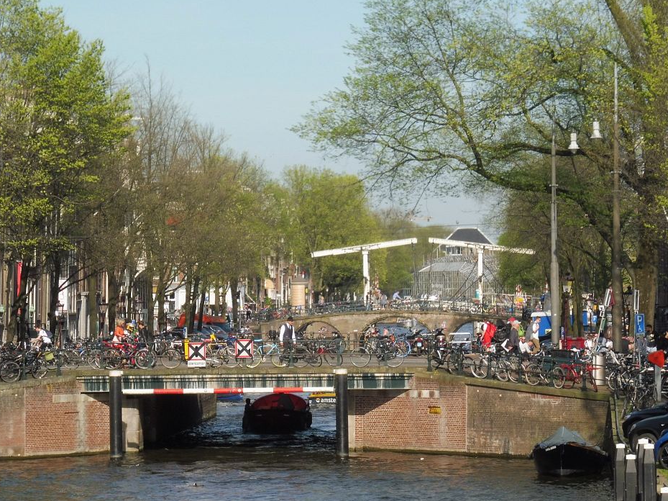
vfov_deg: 7.7
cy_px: 250
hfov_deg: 10.2
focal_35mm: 194
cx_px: 347
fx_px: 3742
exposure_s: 1/250
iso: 100
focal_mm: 31.3
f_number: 7.1
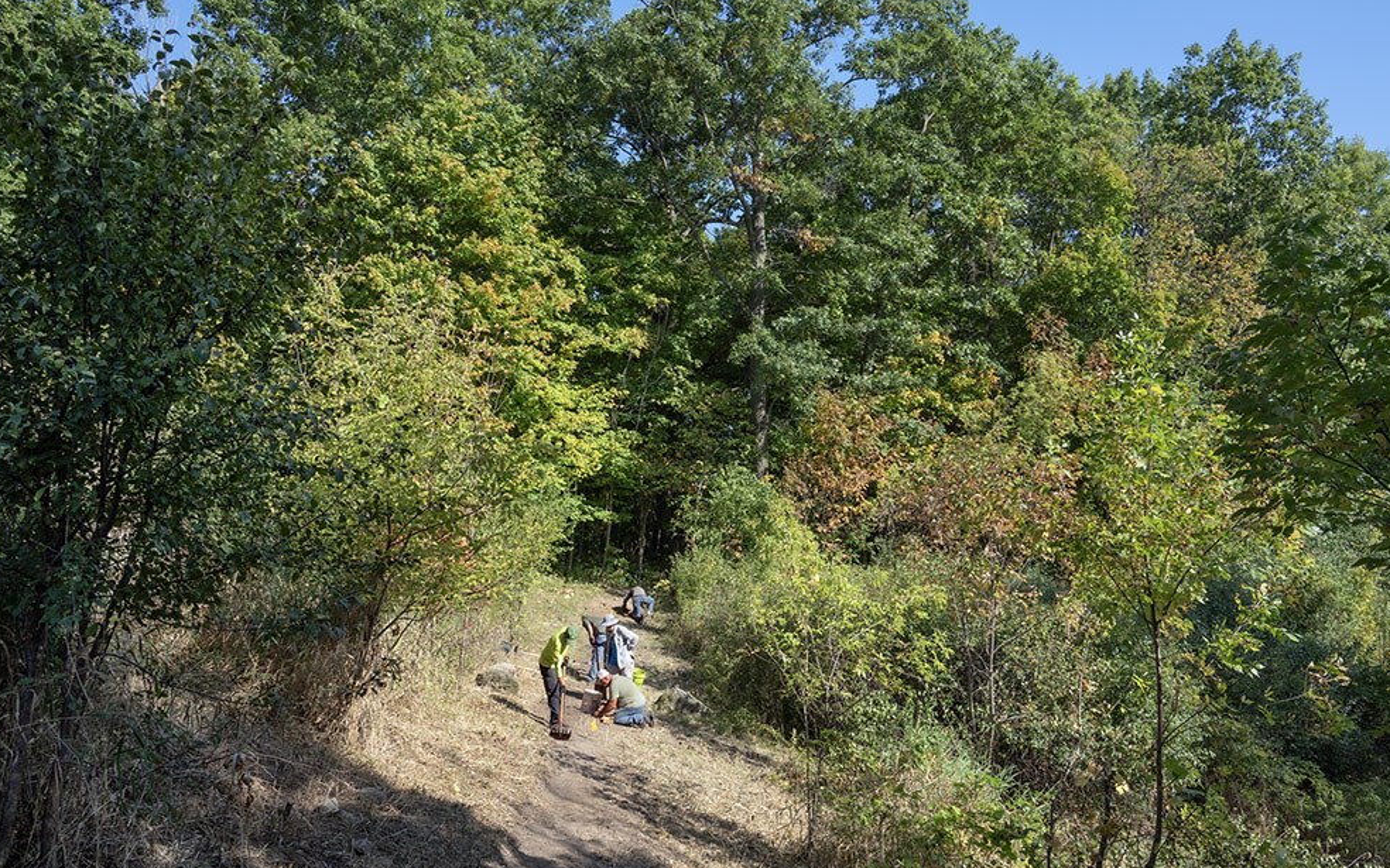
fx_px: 1118
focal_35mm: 30
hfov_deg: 63.7
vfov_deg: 42.5
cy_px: 444
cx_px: 691
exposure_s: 1/500
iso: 400
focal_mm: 28.5
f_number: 10
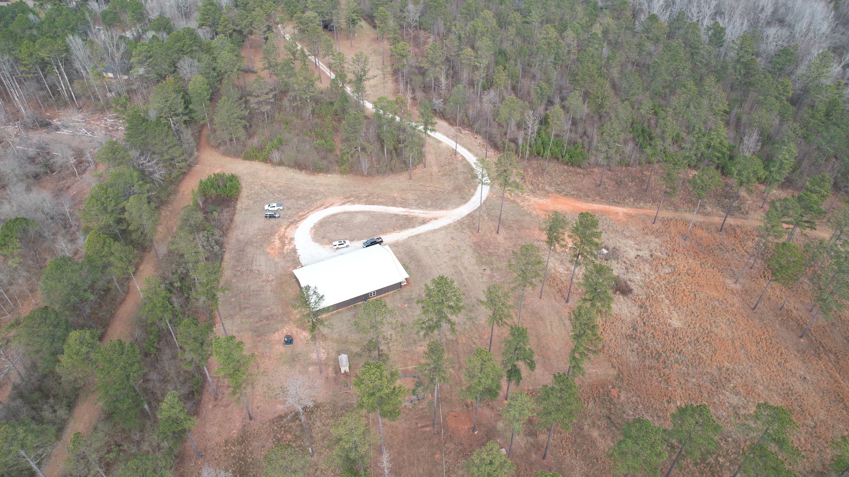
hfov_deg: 76.3
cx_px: 422
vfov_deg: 47.7
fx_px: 540
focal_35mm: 24
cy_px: 231
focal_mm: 8.38
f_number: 2.8
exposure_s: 1/250
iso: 100
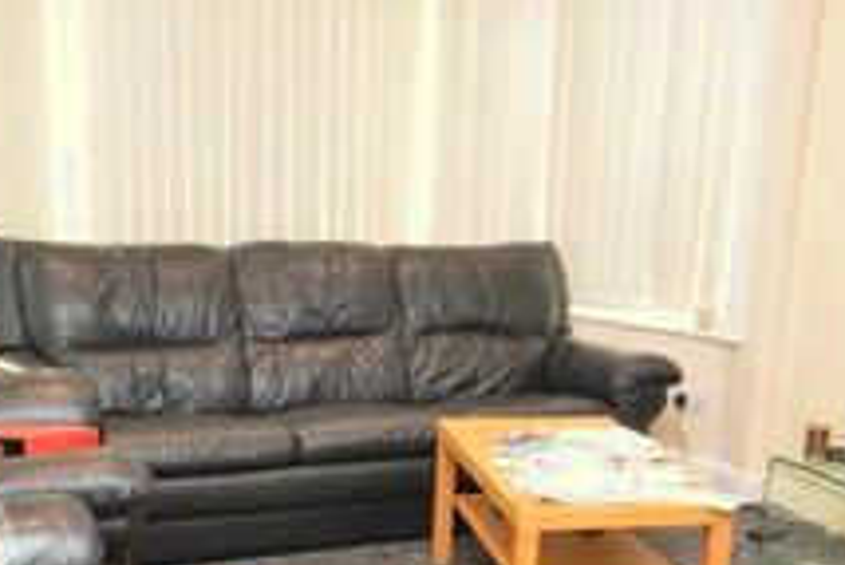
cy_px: 470
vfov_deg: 26.9
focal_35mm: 49
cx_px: 565
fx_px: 1151
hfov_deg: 39.8
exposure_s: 1/60
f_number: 4
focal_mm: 10
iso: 640
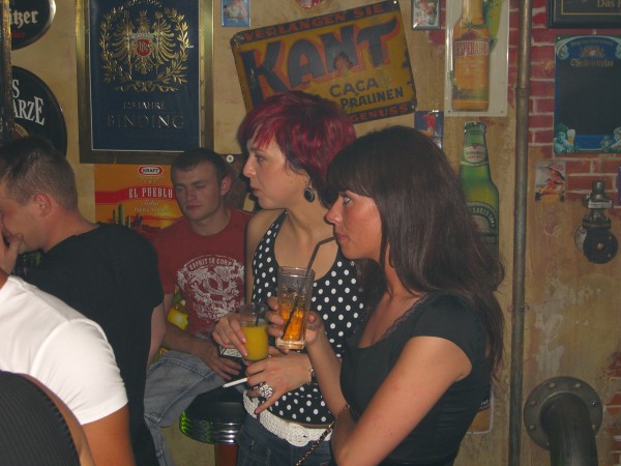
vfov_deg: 25.7
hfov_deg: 33.8
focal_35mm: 57
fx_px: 1023
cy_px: 233
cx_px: 310
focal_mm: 11.8
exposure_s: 1/60
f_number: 3.6
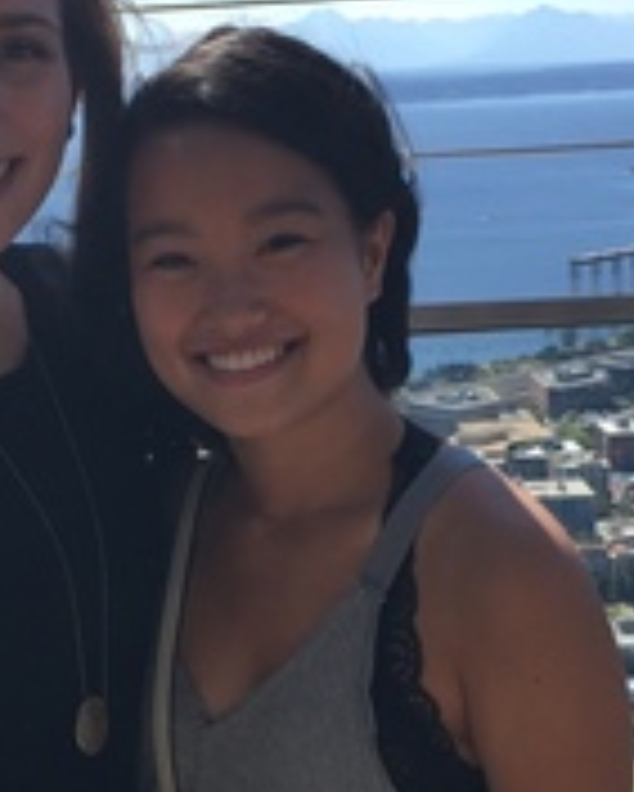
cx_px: 193
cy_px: 652
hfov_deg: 19.8
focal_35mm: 77
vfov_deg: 24.3
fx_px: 1804
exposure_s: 1/1276
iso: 32
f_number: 2.2
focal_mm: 4.15
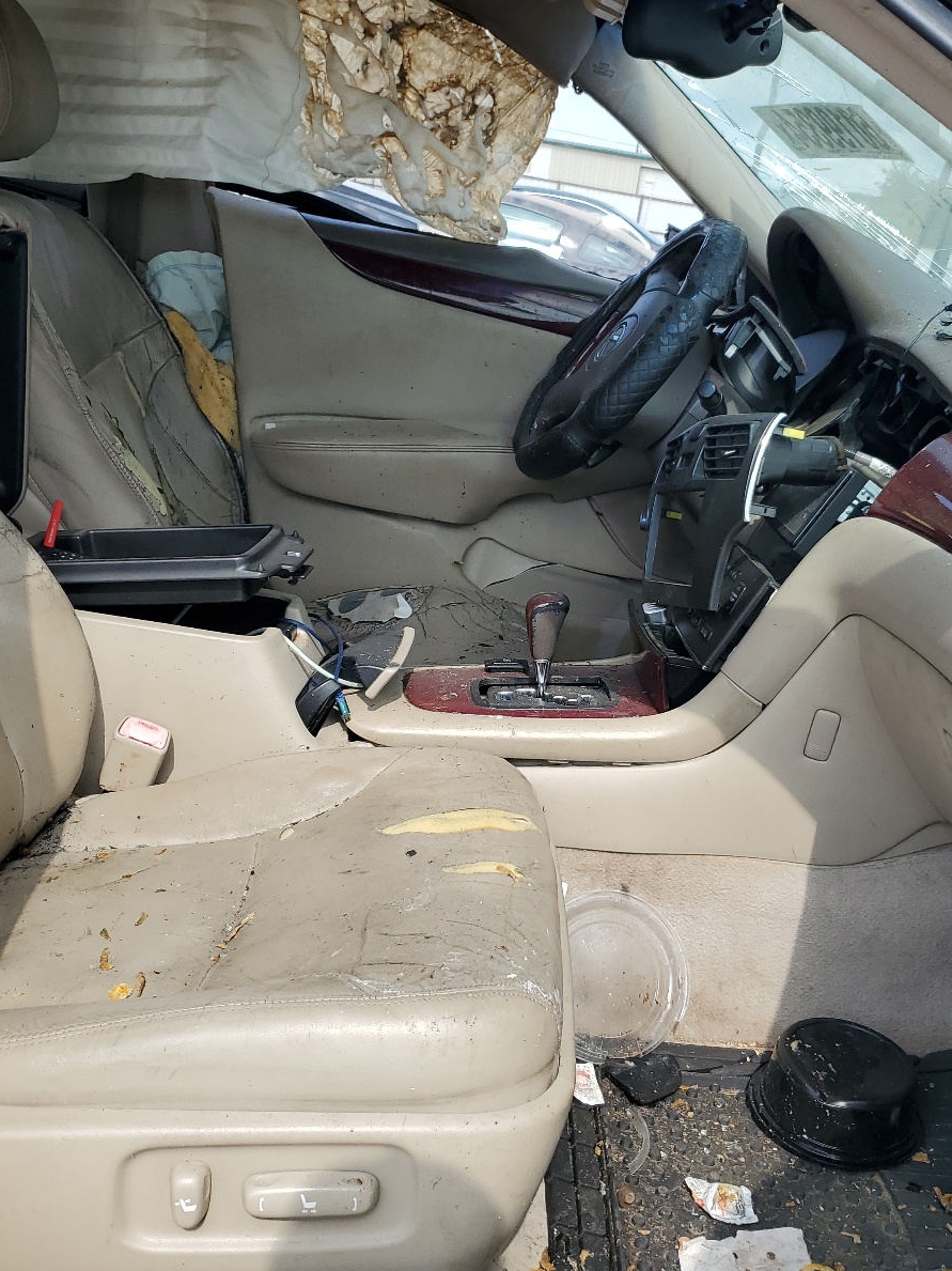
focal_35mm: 35
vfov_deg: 52.6
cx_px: 620
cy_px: 637
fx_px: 1284
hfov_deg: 40.3
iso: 50
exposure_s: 1/1429
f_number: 1.5
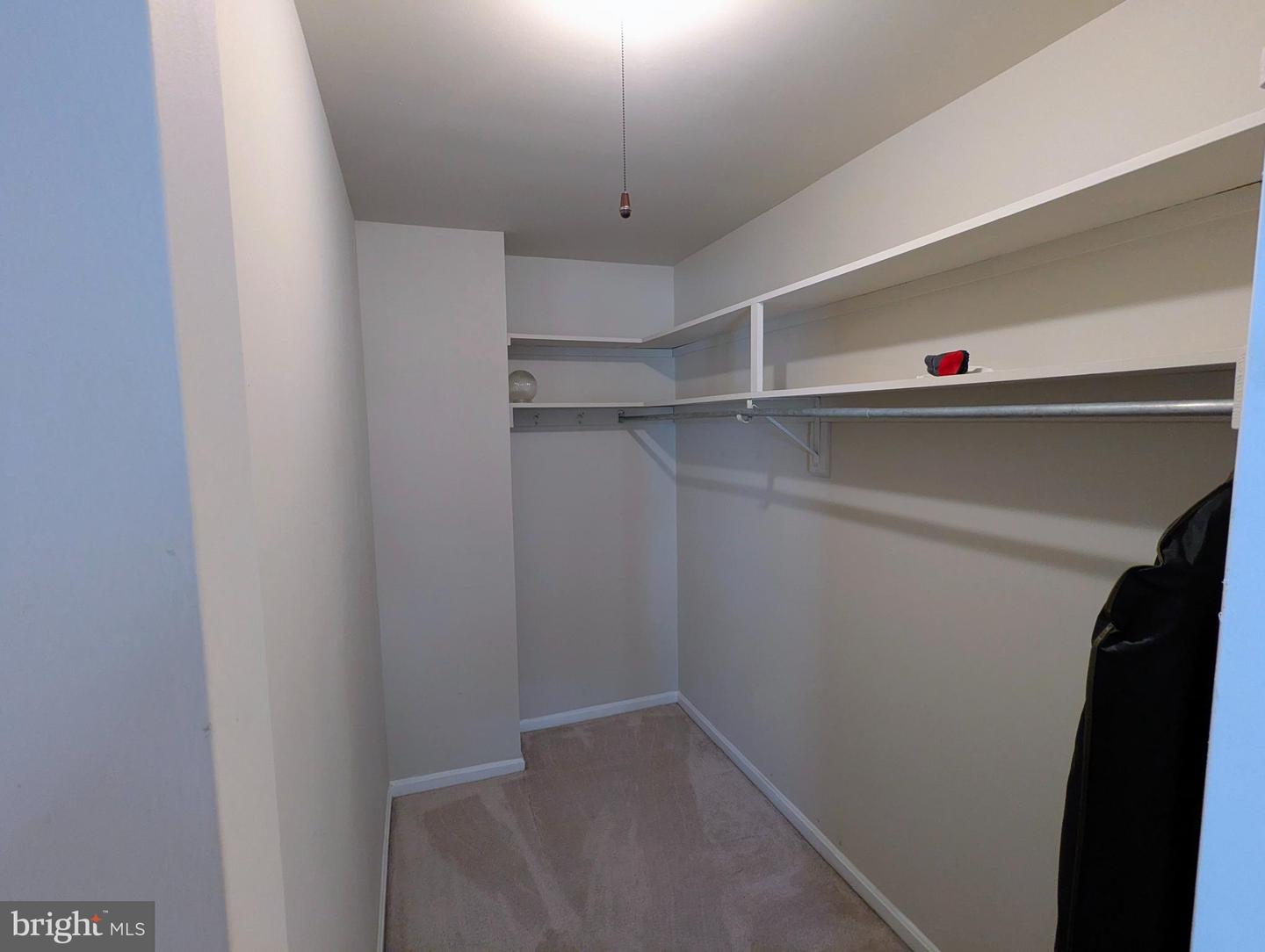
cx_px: 632
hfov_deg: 94.4
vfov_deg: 78.2
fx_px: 585
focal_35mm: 16
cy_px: 476
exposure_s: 1/40
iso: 307
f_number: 2.2
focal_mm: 2.35
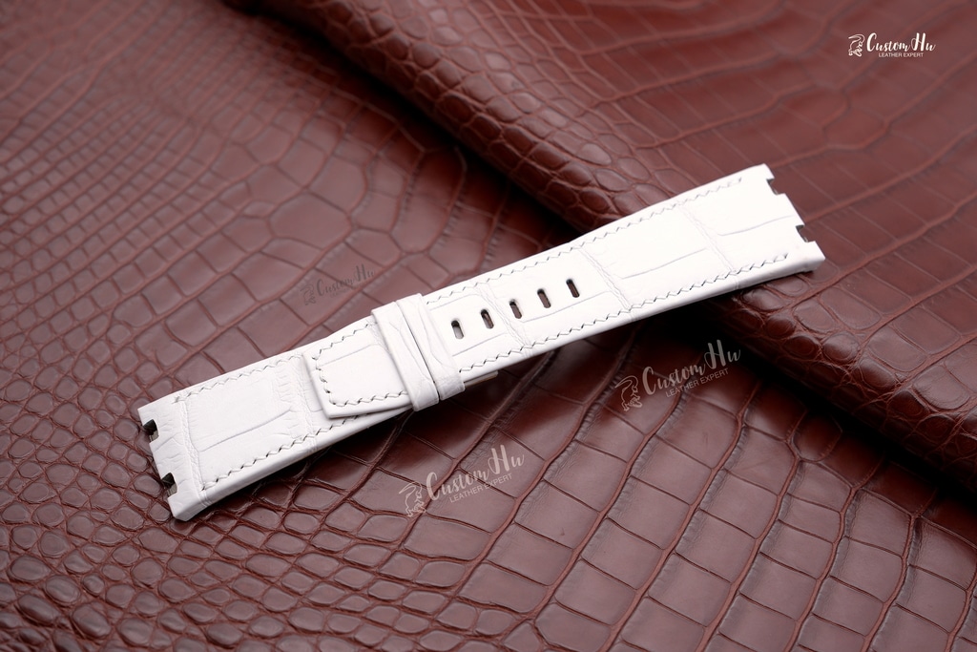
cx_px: 488
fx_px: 1357
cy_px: 326
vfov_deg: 27.0
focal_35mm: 50
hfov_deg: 39.6
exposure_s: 1/170
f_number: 4
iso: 250
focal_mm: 33
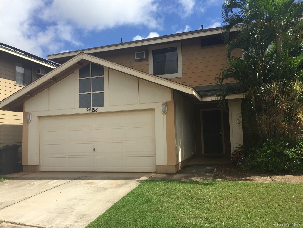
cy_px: 114
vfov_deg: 48.2
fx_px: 254
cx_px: 152
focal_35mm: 29
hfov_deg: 61.7
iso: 32
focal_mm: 4.15
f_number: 2.2
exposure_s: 1/2083
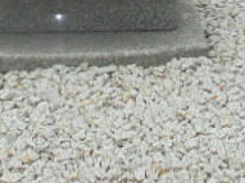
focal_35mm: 144
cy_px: -107
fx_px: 1019
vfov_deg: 9.9
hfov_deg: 13.7
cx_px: 135
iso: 100
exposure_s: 1/125
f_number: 4.5
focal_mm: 7.8
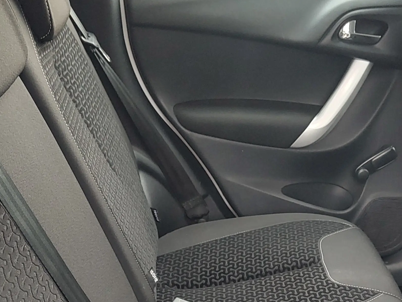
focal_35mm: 56
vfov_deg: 24.5
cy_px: 326
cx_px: 295
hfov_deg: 33.7
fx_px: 650
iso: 659
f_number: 1.8
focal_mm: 5.56
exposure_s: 1/25
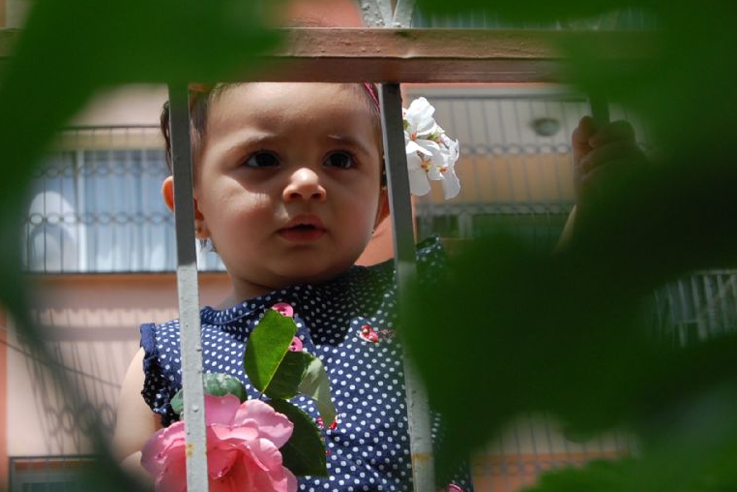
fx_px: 2265
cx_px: 311
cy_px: 222
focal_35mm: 111
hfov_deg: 18.5
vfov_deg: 12.4
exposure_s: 1/250
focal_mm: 55
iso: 400
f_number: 8
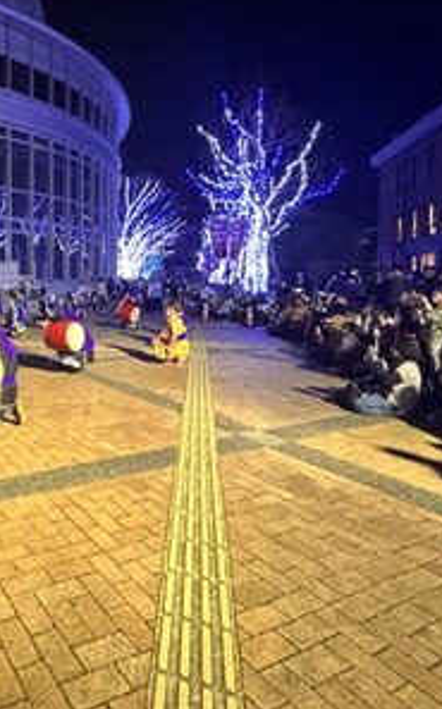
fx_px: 464
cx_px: 14
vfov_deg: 74.4
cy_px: 301
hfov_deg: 44.5
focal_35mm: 24
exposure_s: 1/15
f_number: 2.2
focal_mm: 2.22
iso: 3200
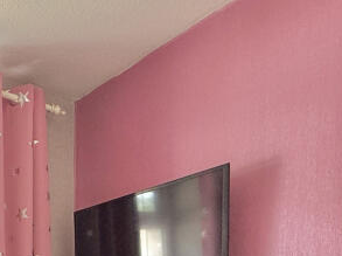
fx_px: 484
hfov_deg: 33.6
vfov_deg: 23.3
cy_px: 393
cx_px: -39
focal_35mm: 49
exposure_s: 1/99
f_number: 2.2
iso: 80
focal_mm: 2.22
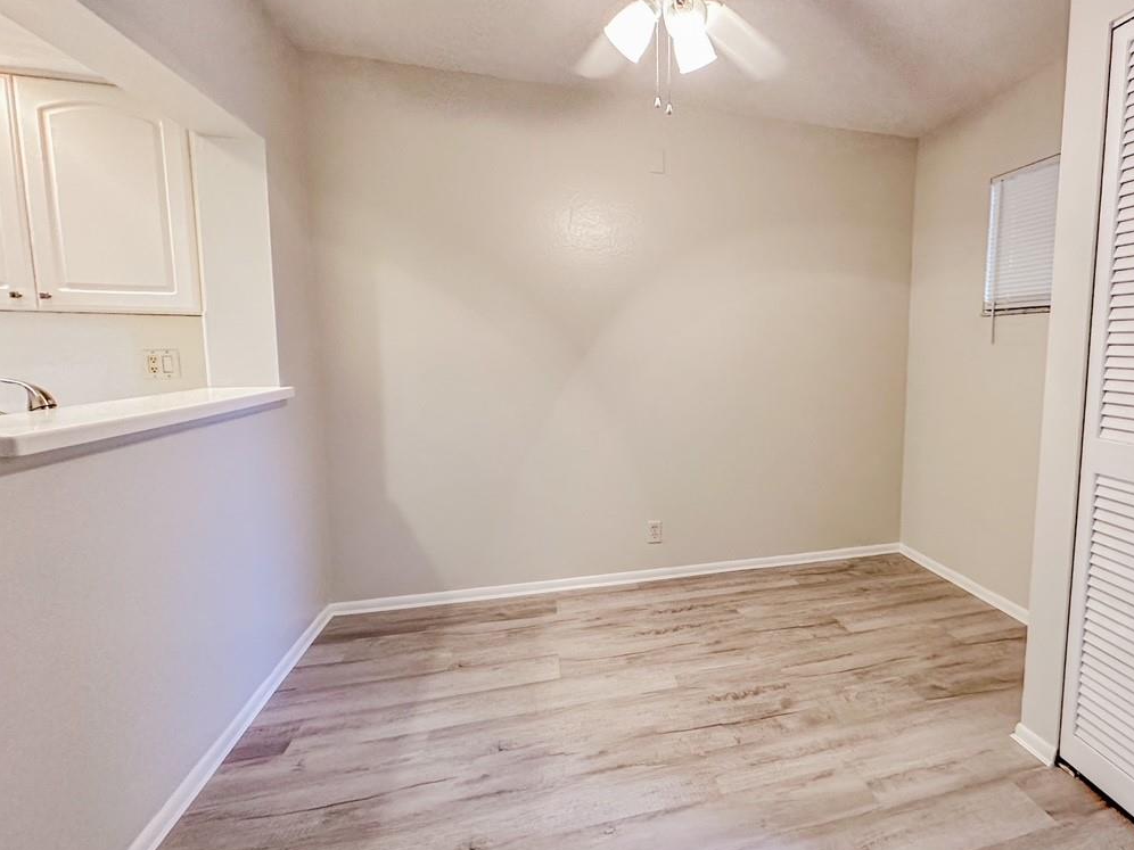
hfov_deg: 85.6
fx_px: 590
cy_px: 410
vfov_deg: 71.6
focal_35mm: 18
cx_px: 726
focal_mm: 2.22
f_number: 2.2
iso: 500
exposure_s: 1/60
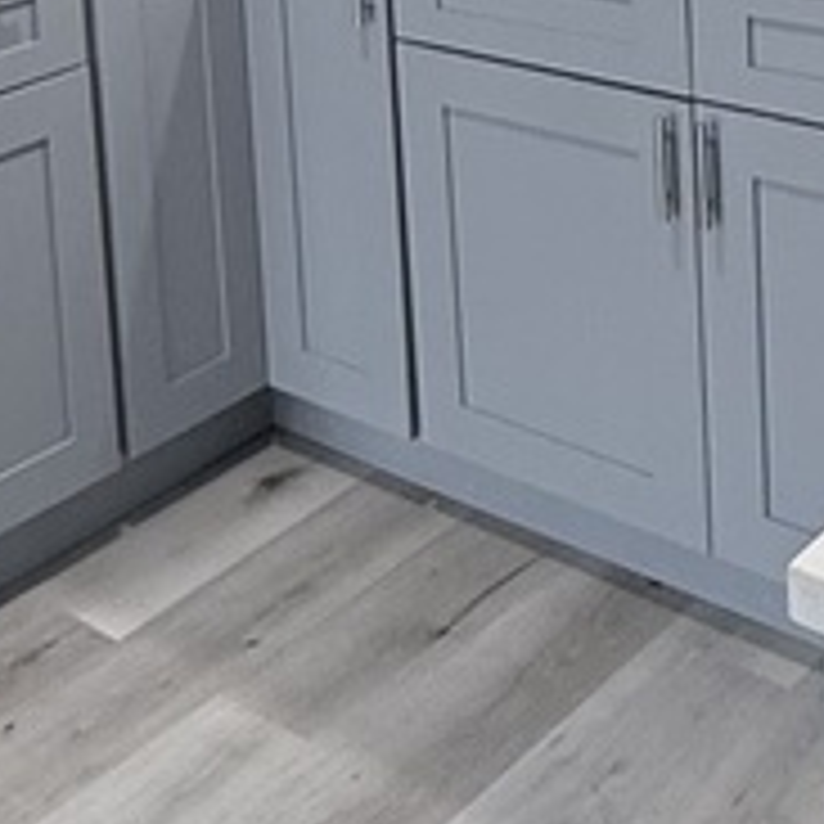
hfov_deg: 23.5
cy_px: -252
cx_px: 243
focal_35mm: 73
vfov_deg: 21.4
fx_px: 1966
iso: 200
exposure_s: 1/120
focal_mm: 2.22
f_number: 2.2
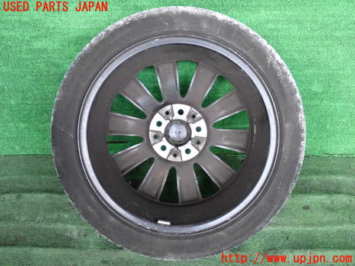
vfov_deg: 32.9
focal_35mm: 44
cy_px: 133
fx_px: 451
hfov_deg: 42.9
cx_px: 178
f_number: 2.9
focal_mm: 7.84
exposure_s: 1/125
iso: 3200
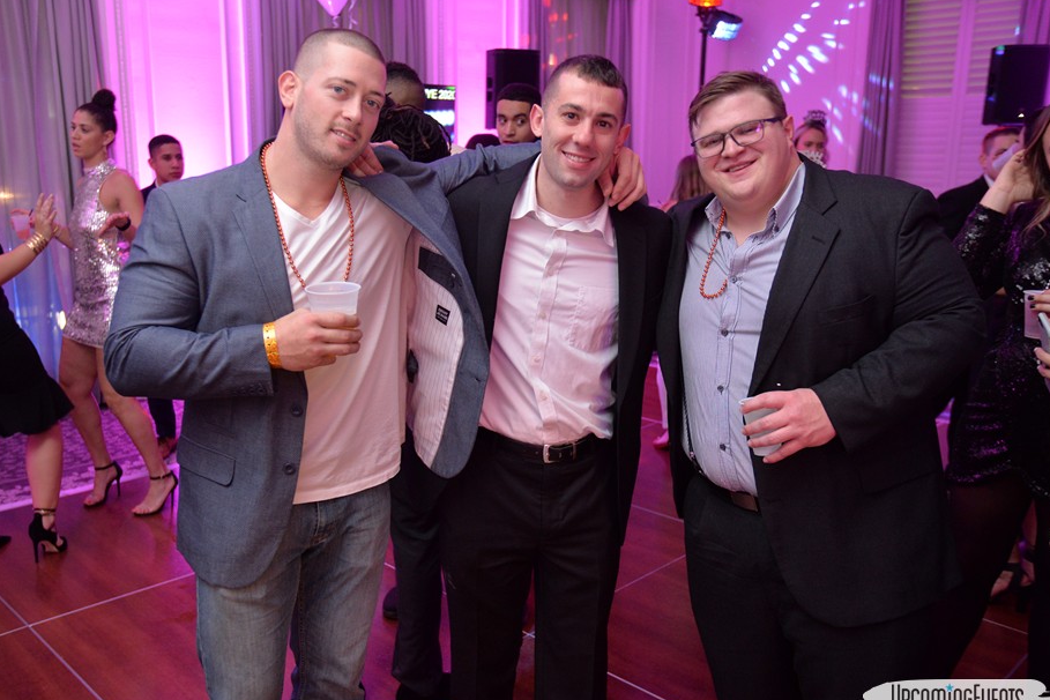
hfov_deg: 57.1
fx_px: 962
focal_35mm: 33
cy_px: 356
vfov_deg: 40.0
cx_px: 481
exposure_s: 1/40
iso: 2000
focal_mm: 30
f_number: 3.5
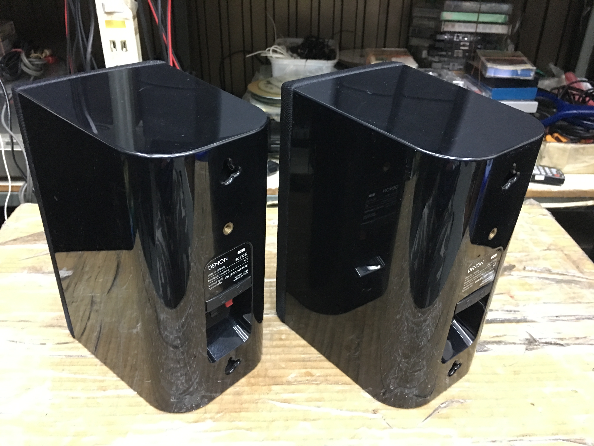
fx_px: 498
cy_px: 223
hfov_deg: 61.7
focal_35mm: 29
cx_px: 297
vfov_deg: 48.2
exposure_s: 1/8
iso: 160
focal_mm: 4.15
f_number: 2.2
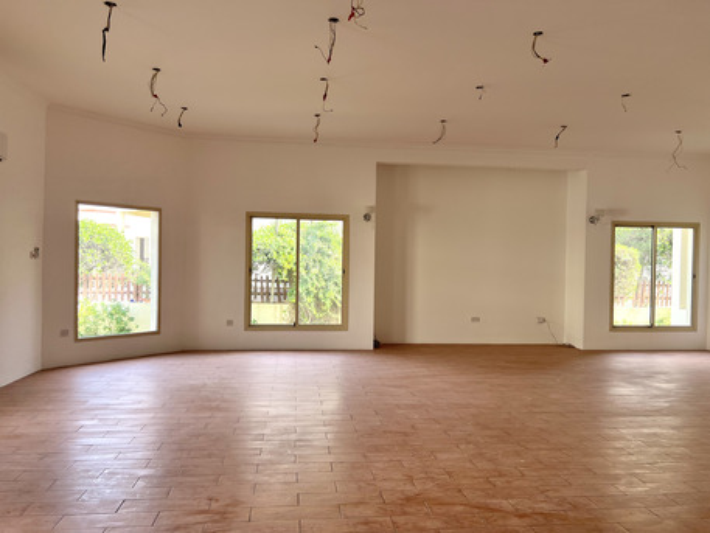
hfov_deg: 67.3
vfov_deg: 53.1
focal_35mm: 26
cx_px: 355
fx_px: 533
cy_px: 266
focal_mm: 5.7
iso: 50
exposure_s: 1/145
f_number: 1.5
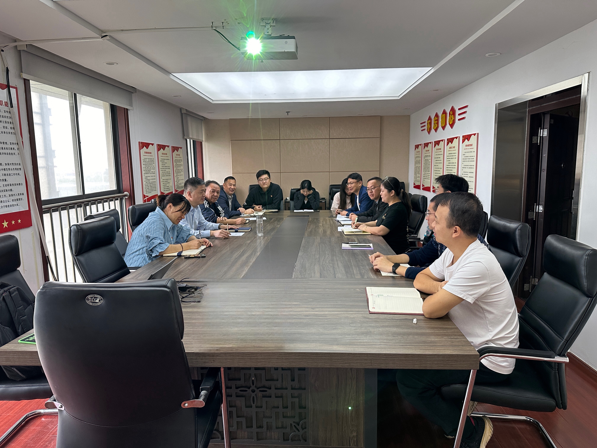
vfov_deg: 56.8
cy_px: 224
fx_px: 414
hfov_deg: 71.6
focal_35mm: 24
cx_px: 298
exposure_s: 1/120
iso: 200
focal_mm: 6.86
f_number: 1.78
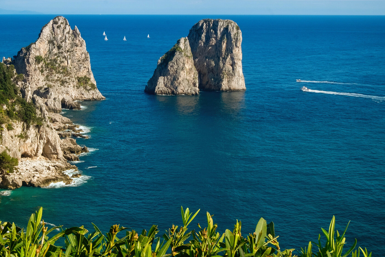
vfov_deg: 21.5
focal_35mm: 63
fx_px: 674
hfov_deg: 31.9
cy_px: 102
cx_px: 165
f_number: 22
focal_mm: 29.6
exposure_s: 1/100
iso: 500
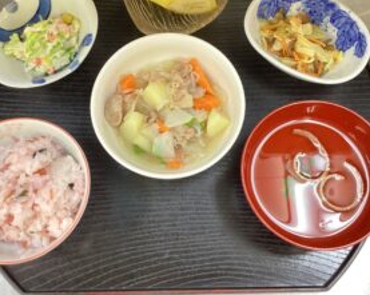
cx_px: 185
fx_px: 448
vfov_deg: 36.3
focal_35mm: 41
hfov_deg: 44.8
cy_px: 122
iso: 400
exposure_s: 1/60
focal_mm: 3.3
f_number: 2.4
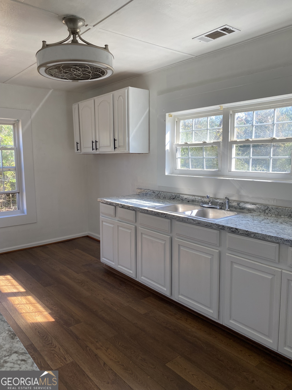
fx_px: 292
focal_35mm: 26
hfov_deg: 53.1
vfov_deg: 67.3
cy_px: 195
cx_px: 146
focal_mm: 4.25
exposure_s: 1/121
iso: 32
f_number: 1.8
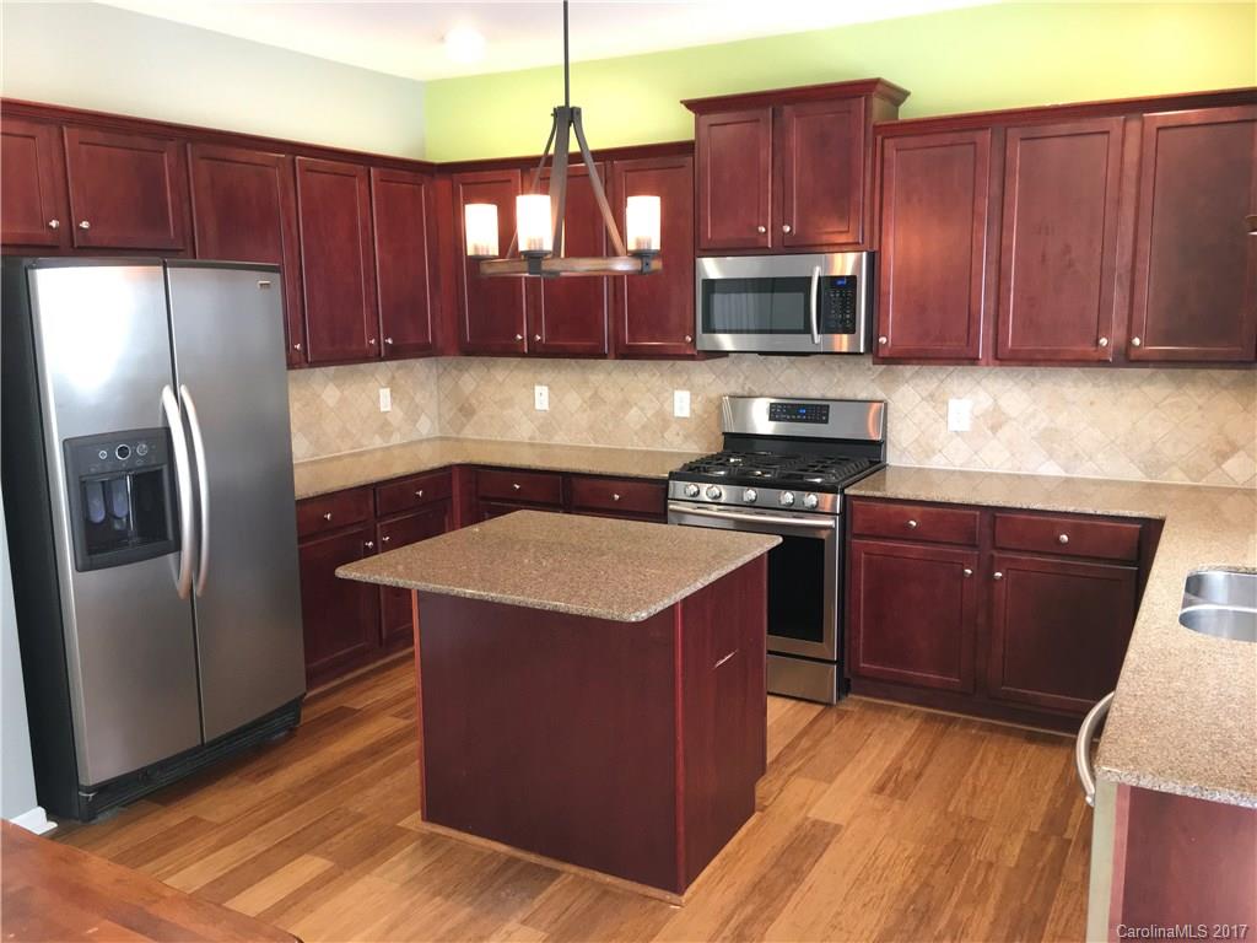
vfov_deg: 48.2
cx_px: 628
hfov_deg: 61.7
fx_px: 1053
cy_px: 472
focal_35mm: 29
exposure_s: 1/30
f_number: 2.2
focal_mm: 4.15
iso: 100
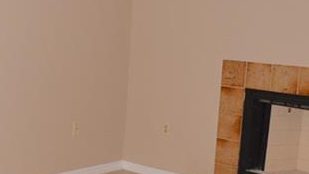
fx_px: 637
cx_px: -25
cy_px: 127
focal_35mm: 78
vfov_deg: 15.5
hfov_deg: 25.4
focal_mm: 15
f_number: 7.1
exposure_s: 1/200
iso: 200
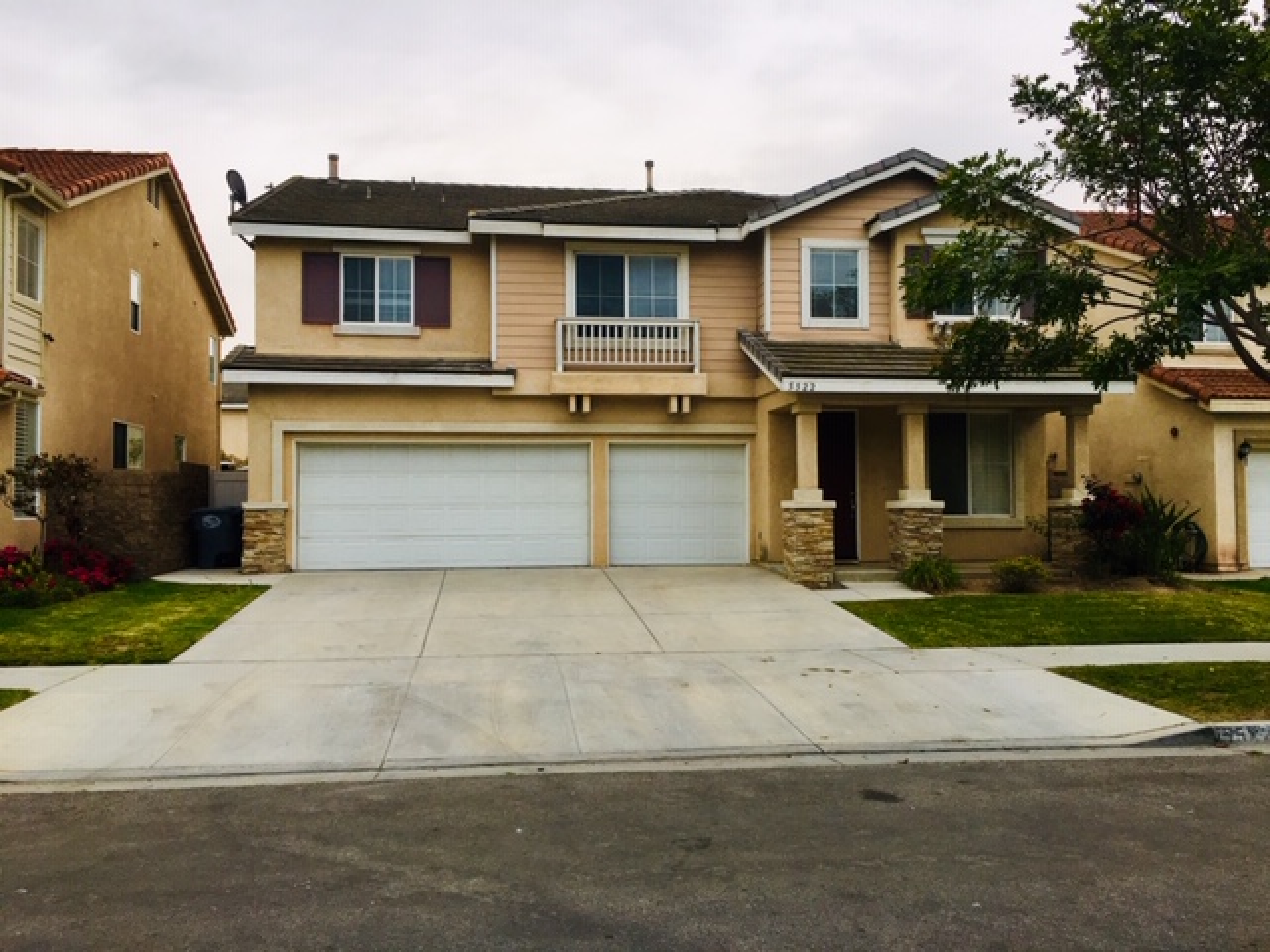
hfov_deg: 61.7
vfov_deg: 48.2
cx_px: 635
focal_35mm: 29
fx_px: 1064
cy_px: 476
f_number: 2.2
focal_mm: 4.15
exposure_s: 1/120
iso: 32
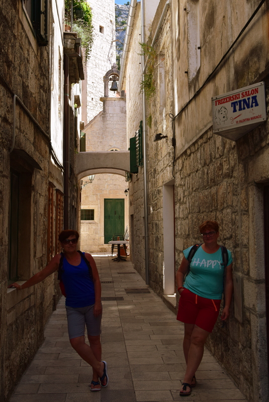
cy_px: 201
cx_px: 134
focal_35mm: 42
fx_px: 470
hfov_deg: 32.0
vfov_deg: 46.4
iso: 400
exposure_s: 1/100
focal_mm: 28
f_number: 9
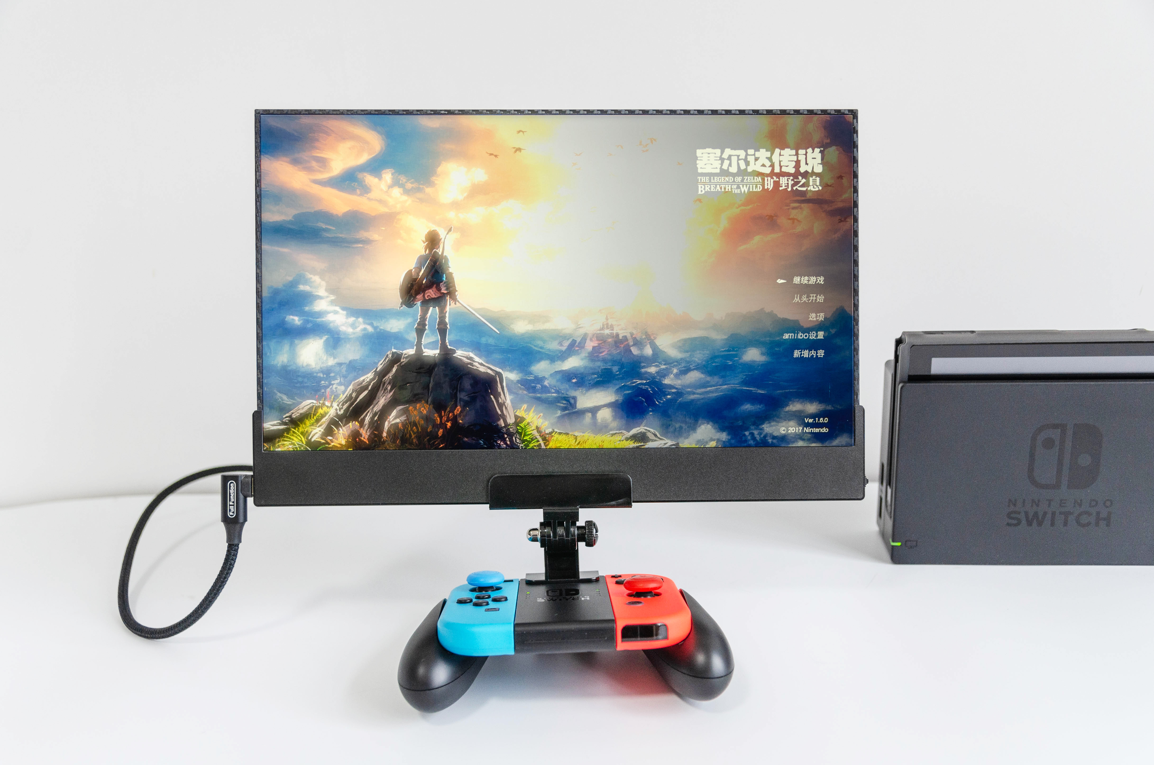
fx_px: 1248
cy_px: 382
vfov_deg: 34.1
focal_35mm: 39
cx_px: 577
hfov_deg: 49.6
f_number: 3.5
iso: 200
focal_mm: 26
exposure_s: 1/60
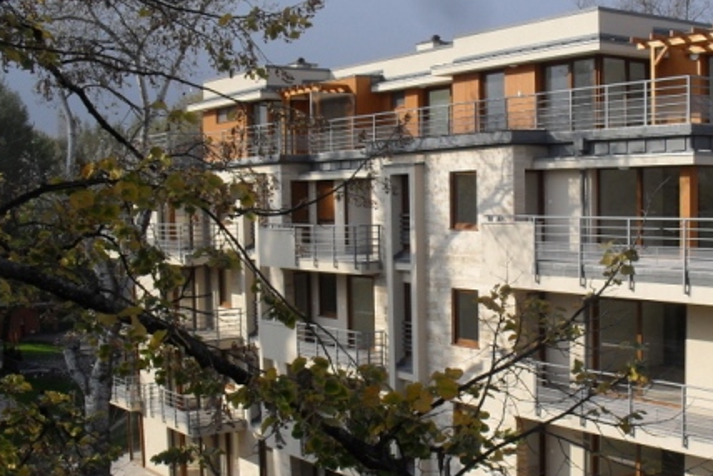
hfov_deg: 38.4
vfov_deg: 26.4
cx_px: 480
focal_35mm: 51
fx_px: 1011
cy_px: 310
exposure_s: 1/180
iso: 100
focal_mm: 6.3
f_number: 8.4
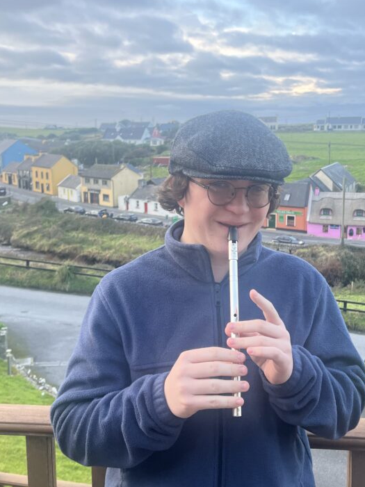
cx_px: 197
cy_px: 214
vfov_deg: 48.9
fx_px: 535
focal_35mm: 38
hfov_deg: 37.7
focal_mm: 5.7
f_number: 1.5
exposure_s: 1/121
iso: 50
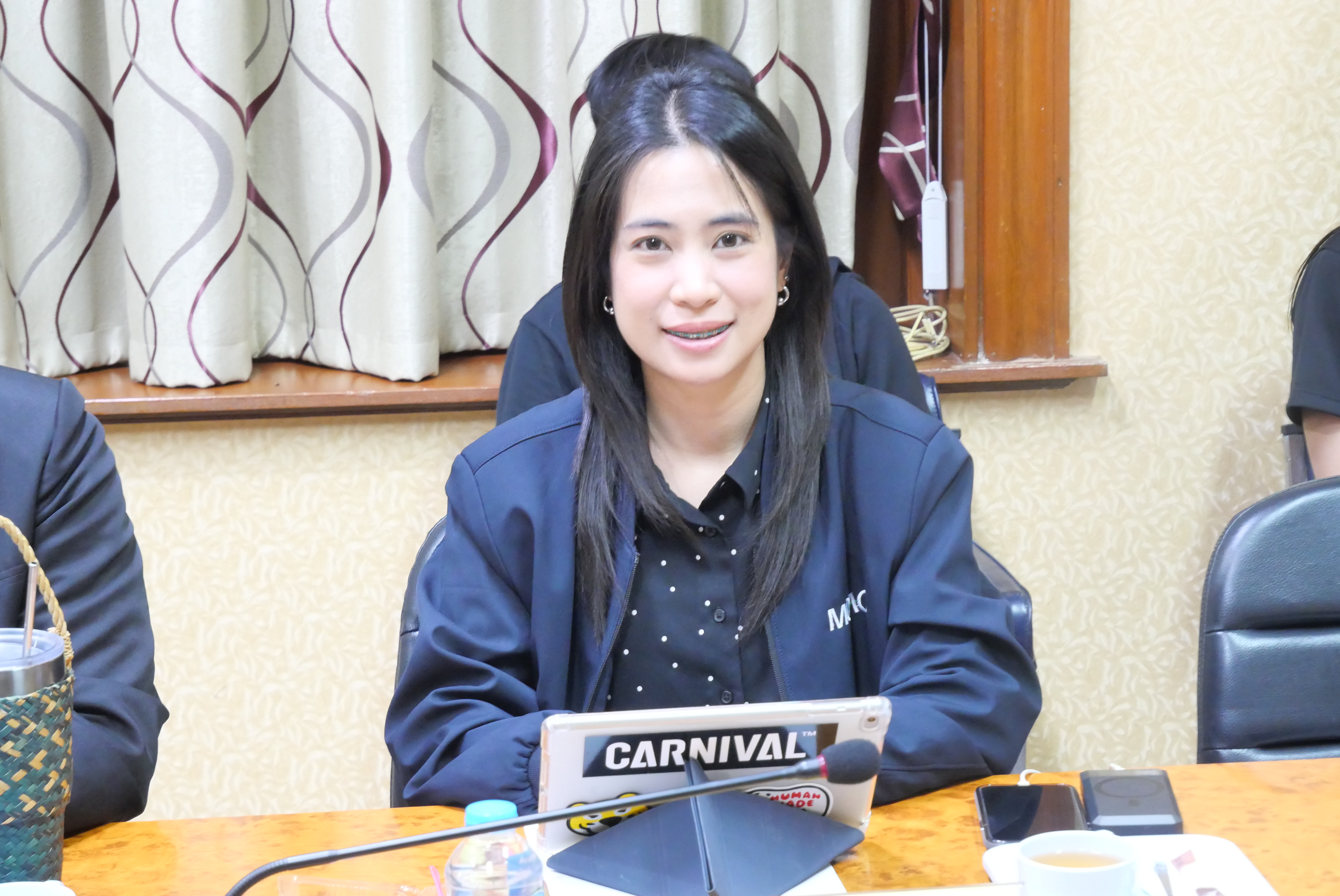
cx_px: 670
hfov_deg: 22.9
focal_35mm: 89
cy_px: 448
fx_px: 3315
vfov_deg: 15.4
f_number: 5.6
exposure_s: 1/8
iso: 3200
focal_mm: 43
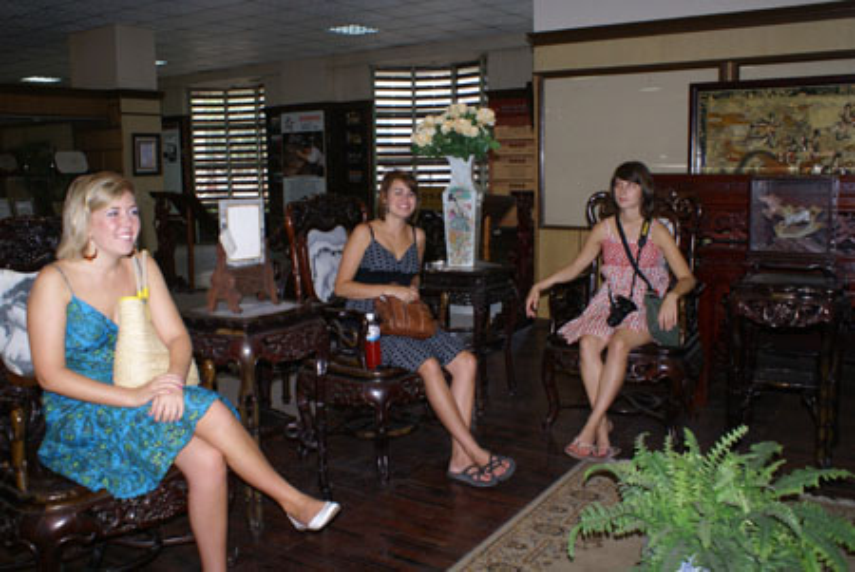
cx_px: 428
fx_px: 713
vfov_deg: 43.7
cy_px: 286
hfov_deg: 61.9
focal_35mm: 30
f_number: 5.6
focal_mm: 20
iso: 400
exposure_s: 1/60
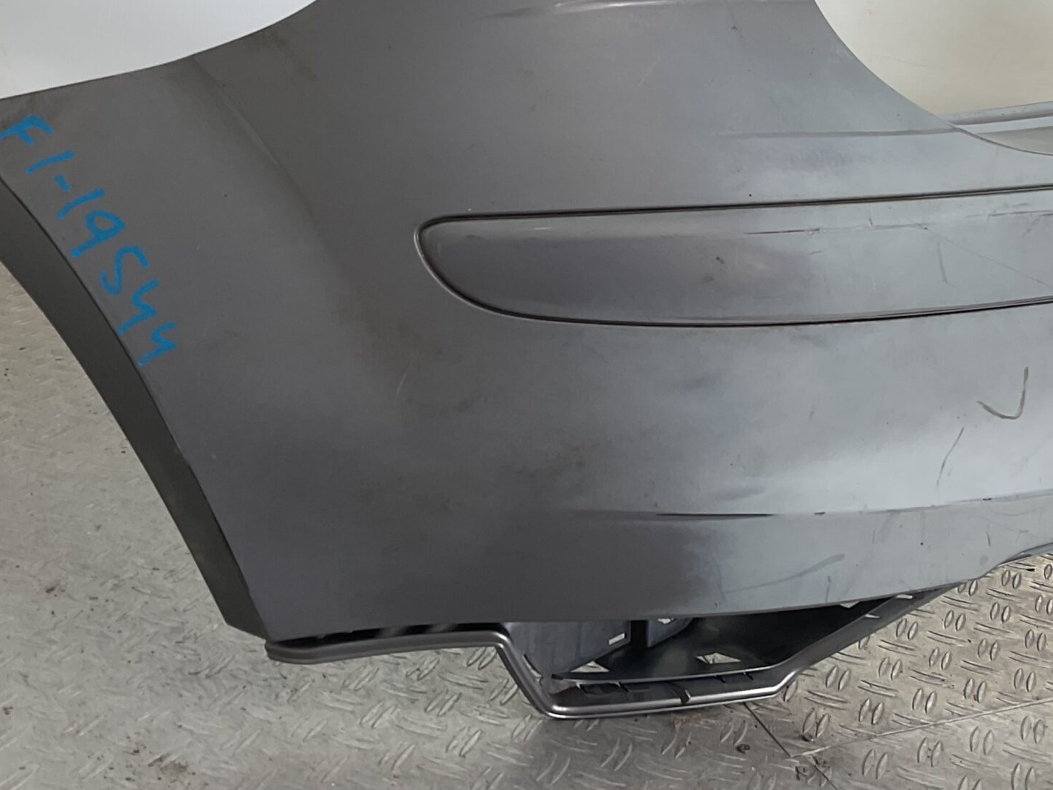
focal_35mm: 51
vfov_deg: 28.4
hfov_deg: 37.0
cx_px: 714
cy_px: 268
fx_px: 1551
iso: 16
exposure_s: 1/194
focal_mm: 3
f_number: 1.8
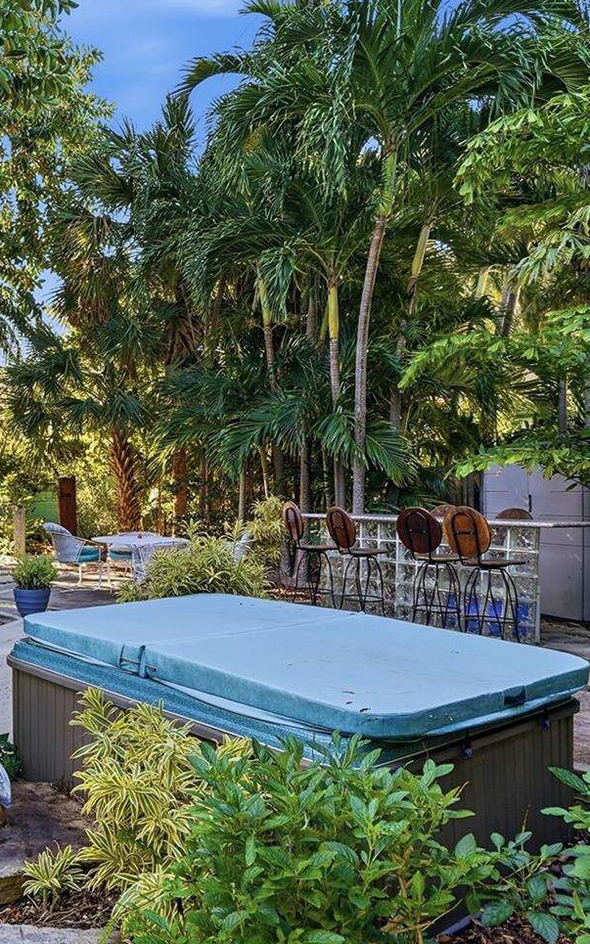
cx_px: 4
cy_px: 494
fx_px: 695
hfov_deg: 40.5
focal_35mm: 27
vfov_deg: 68.4
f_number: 8
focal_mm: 16
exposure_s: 1/1250
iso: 400
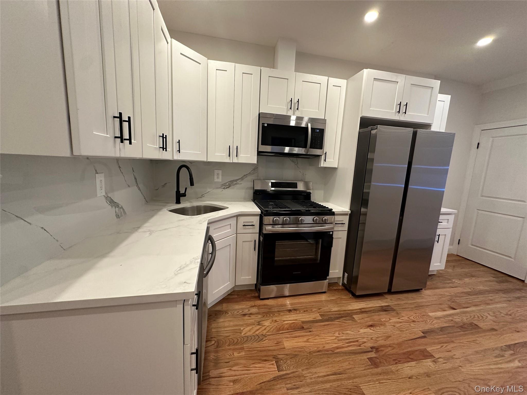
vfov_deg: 85.7
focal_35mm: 14
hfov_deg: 102.1
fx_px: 213
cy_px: 198
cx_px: 264
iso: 250
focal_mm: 2.22
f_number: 2.2
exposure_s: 1/120
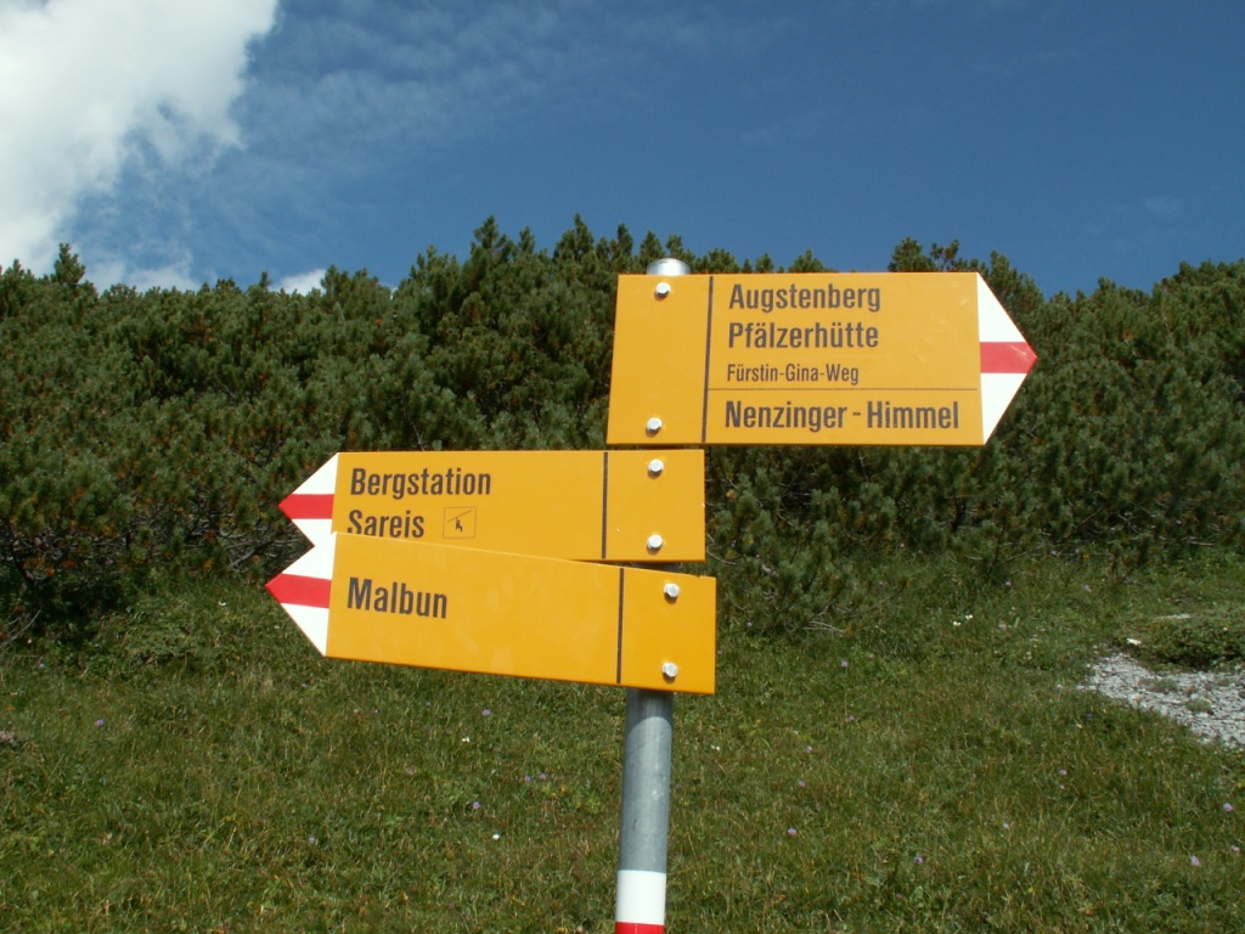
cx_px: 622
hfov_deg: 52.6
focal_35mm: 35
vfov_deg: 40.7
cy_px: 467
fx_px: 1259
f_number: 7.1
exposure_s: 1/250
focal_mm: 5.86
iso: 50
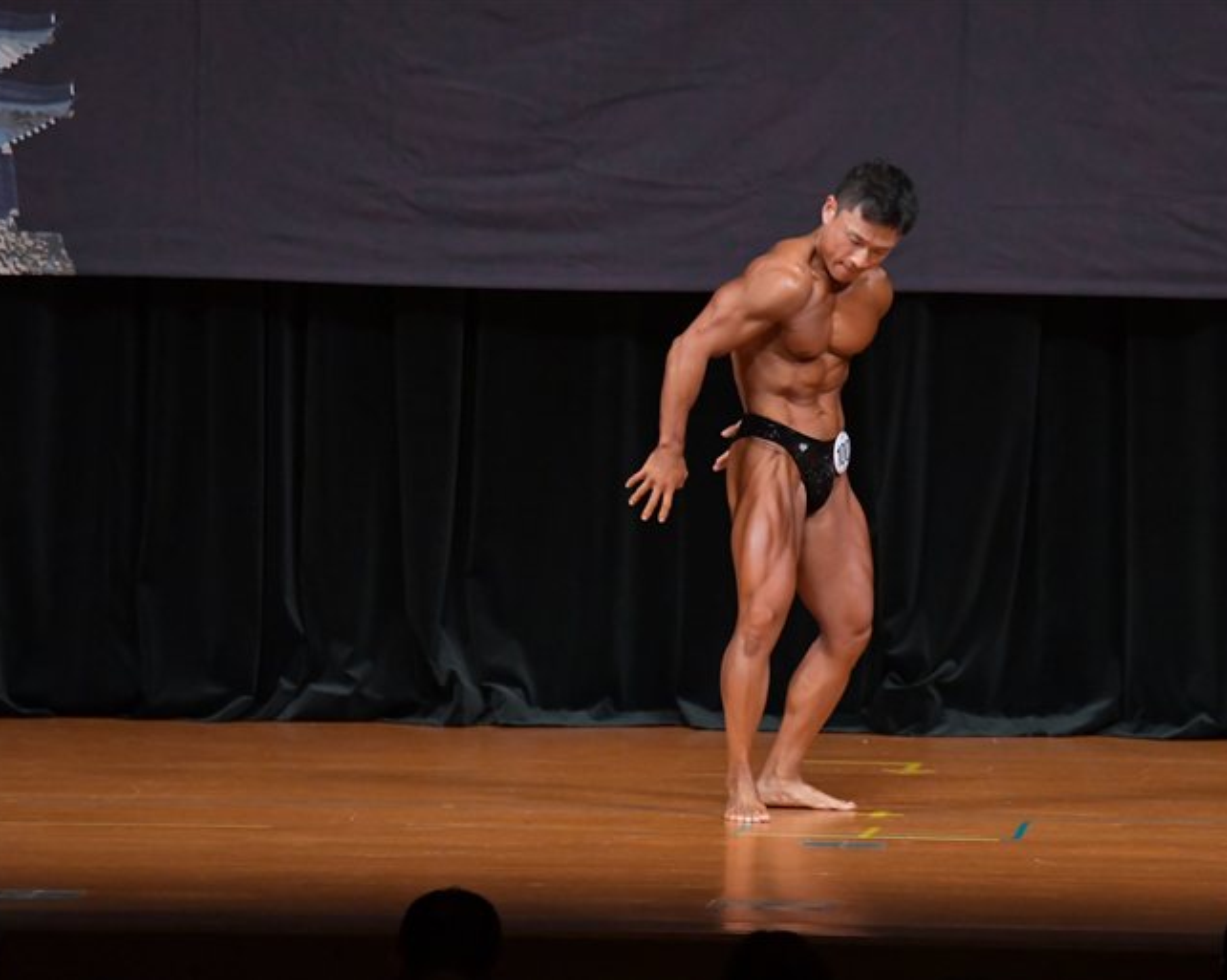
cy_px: 491
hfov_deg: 6.7
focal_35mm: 289
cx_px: 727
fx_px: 10490
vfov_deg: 5.4
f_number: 5.6
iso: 4000
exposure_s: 1/400
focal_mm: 170
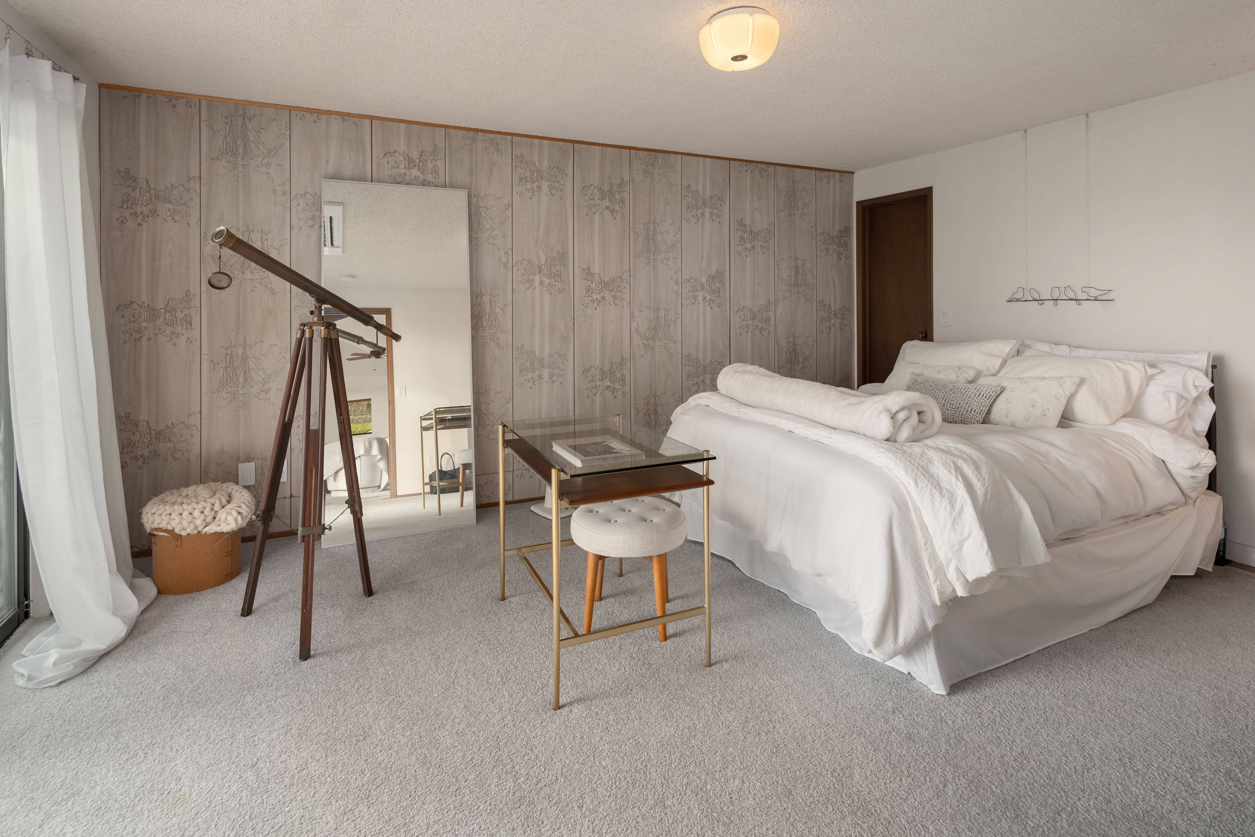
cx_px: 628
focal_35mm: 17
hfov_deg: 93.3
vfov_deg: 70.4
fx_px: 593
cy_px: 418
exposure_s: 1/13
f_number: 8
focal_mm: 17
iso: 200
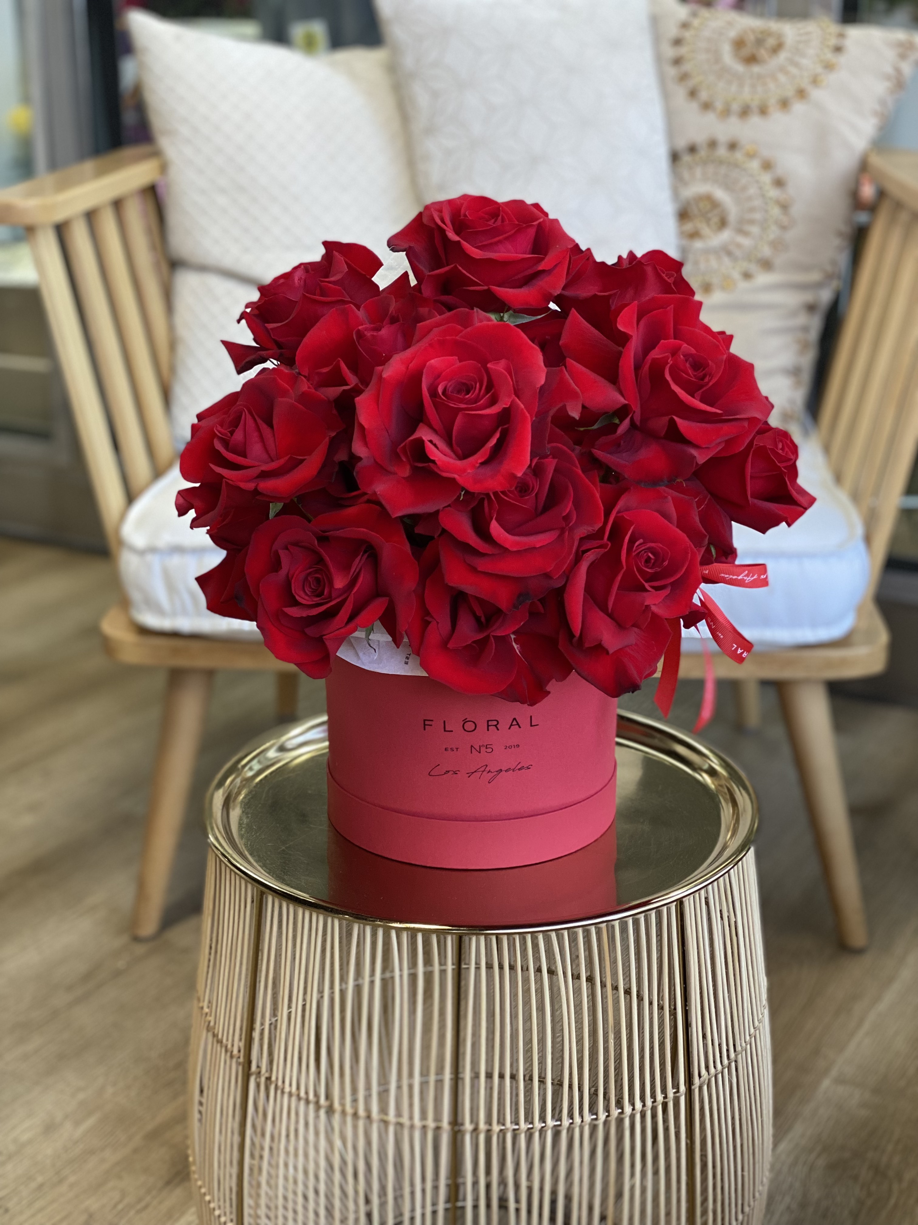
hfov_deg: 28.0
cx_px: 459
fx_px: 1839
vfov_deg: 36.8
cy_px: 612
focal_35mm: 52
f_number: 2
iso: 160
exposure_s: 1/120
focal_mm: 6
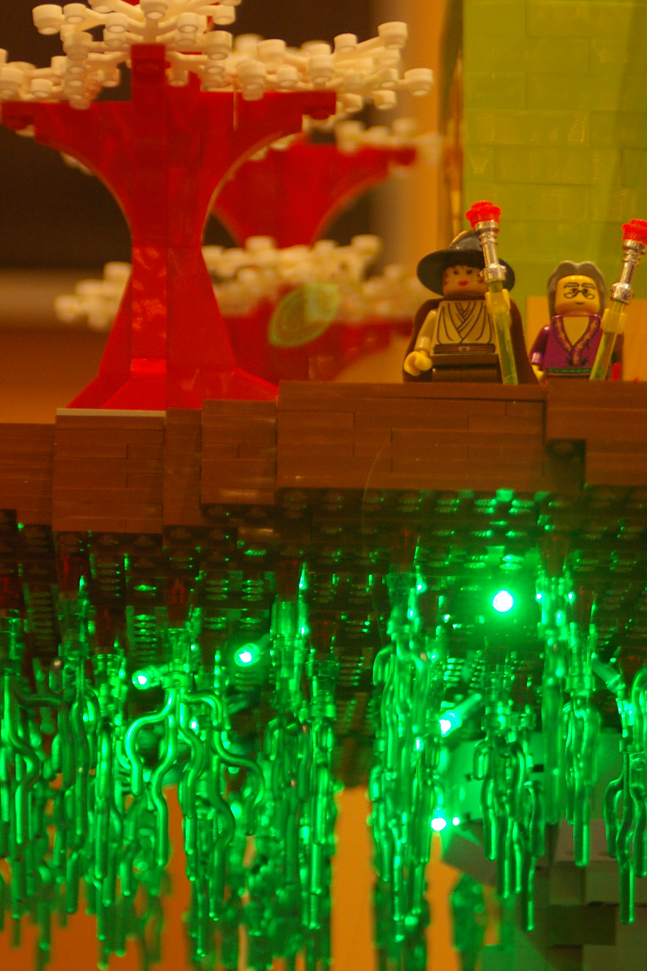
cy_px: 429
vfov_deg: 13.2
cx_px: 383
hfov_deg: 8.9
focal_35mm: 155
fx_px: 4179
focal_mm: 80
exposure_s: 1/15
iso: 800
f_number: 4.5
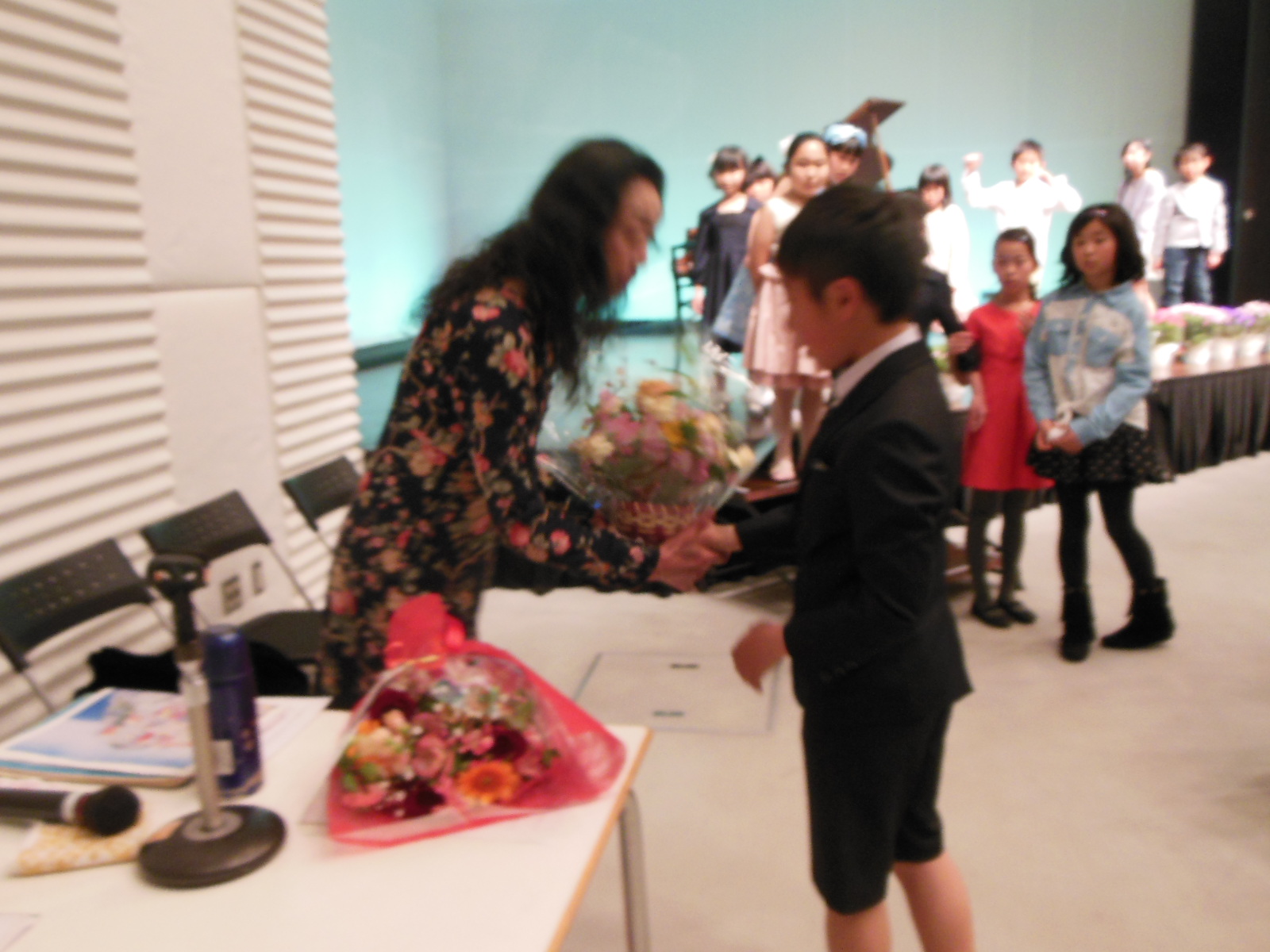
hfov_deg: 61.7
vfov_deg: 48.2
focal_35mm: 29
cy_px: 476
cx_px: 635
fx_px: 1064
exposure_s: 1/13
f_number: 3.3
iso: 400
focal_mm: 5.2
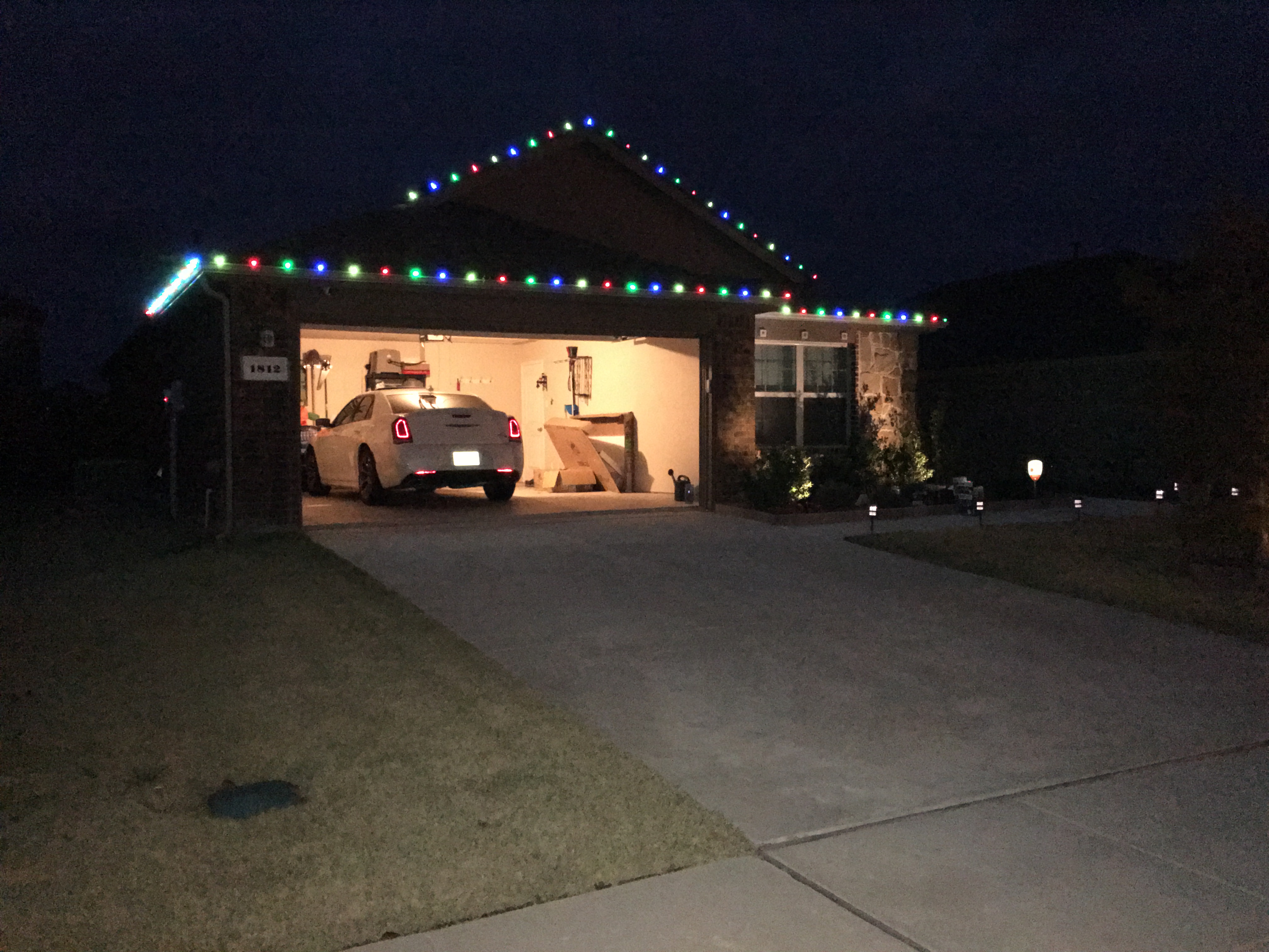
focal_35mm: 29
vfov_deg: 48.2
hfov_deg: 61.7
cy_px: 476
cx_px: 634
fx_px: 1063
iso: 1250
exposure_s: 1/16
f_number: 2.2
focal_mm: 4.15
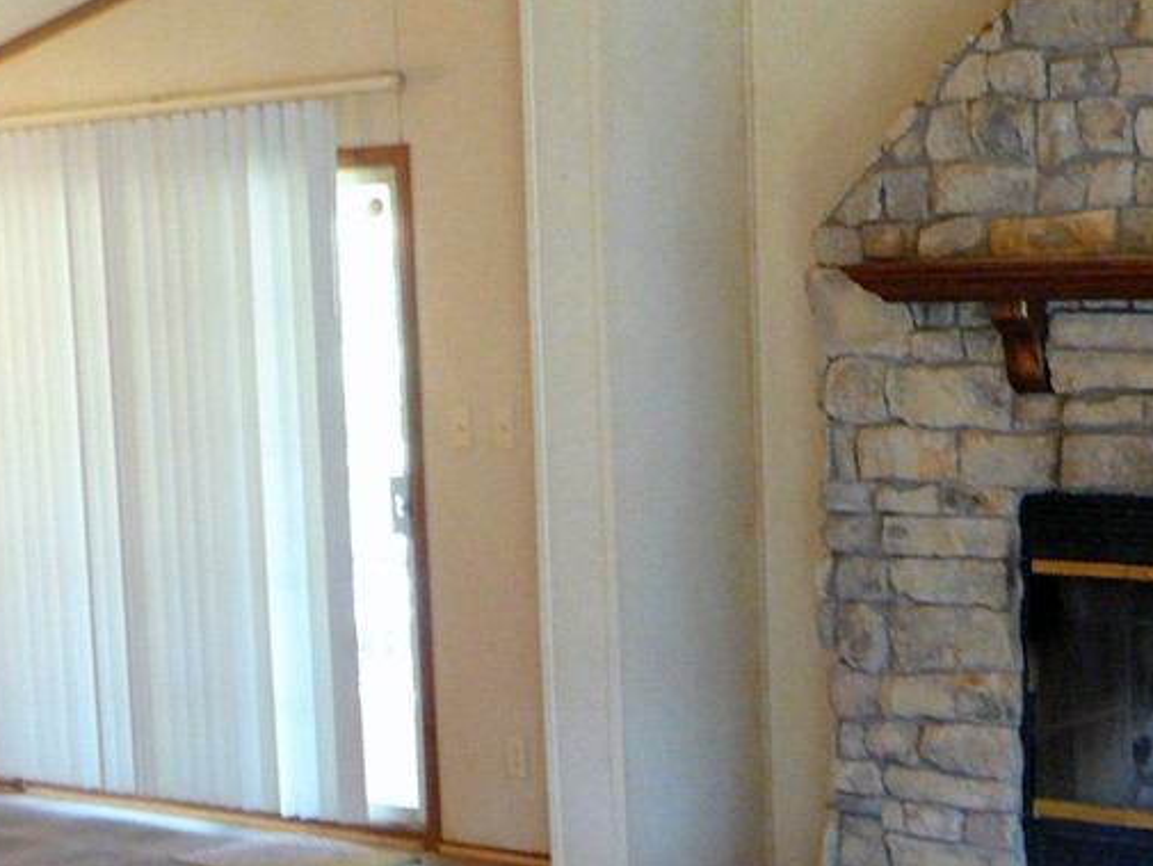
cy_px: 649
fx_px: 2365
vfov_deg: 20.6
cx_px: 881
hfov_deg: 27.0
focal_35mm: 71
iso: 200
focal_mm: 5.2
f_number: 2.8
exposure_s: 1/8
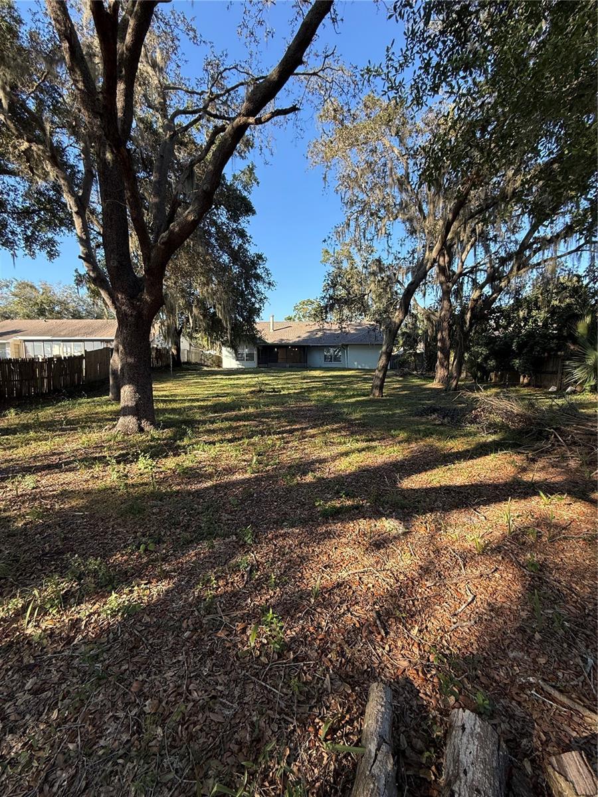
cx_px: 299
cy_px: 398
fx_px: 322
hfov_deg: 85.7
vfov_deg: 102.1
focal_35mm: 14
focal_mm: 2.22
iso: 64
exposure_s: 1/405
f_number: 2.2
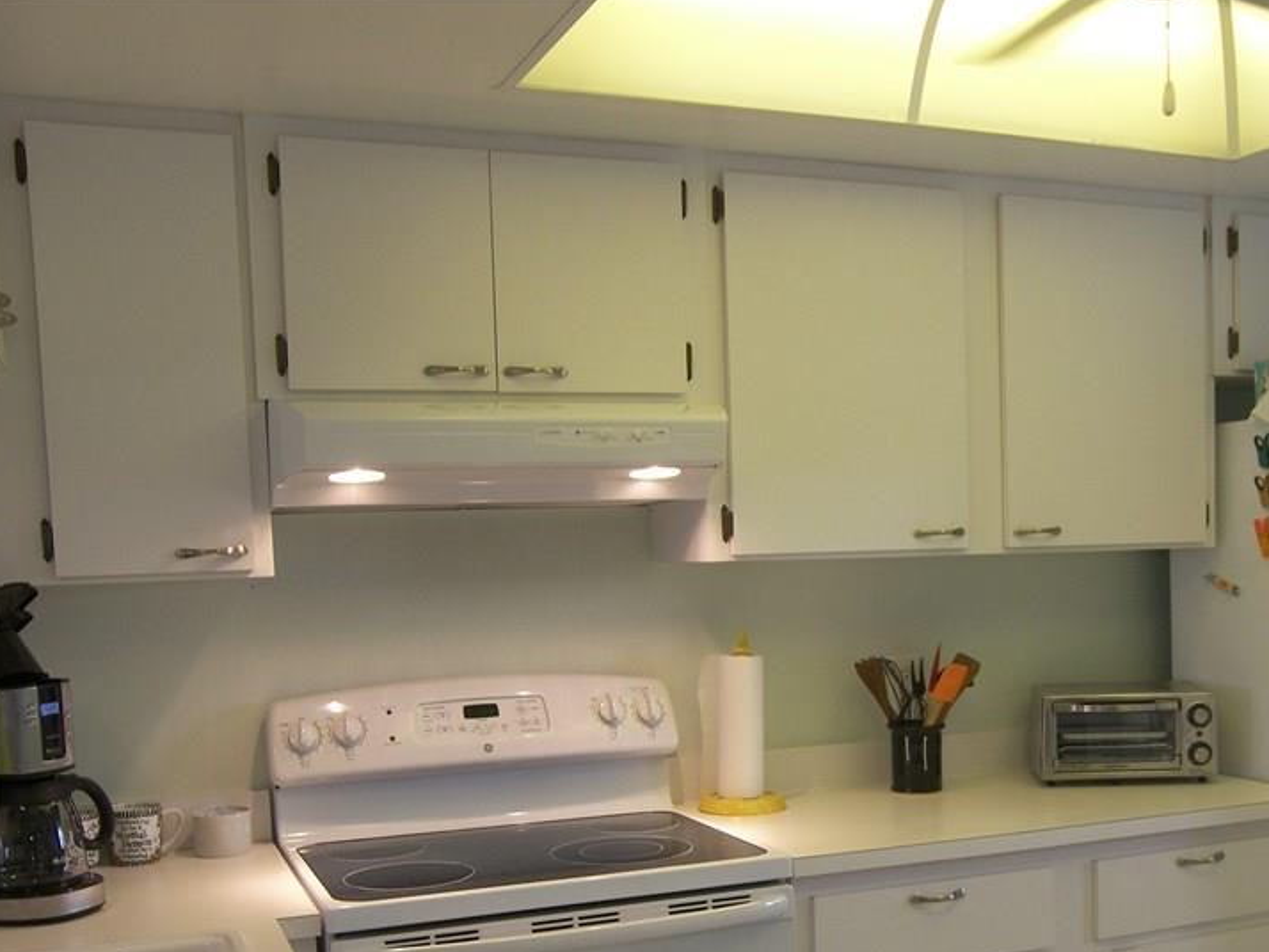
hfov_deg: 43.4
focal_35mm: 43
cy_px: 675
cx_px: 814
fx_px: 1577
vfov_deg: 33.2
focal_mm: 6.4
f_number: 3.2
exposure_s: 1/50
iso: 100
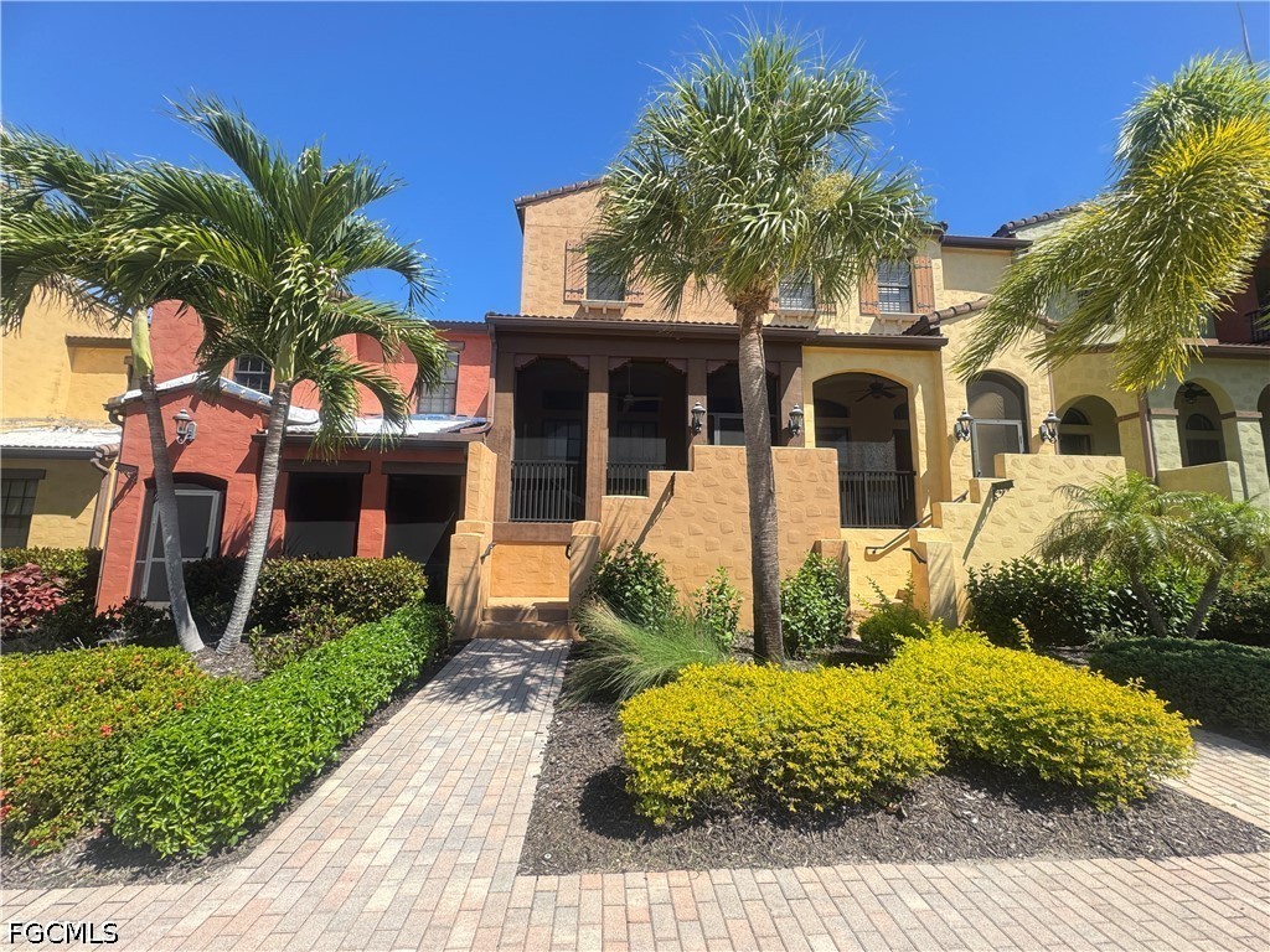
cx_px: 635
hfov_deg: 102.1
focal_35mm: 14
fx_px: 514
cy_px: 476
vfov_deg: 85.7
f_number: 2.2
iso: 40
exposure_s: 1/600
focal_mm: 2.22
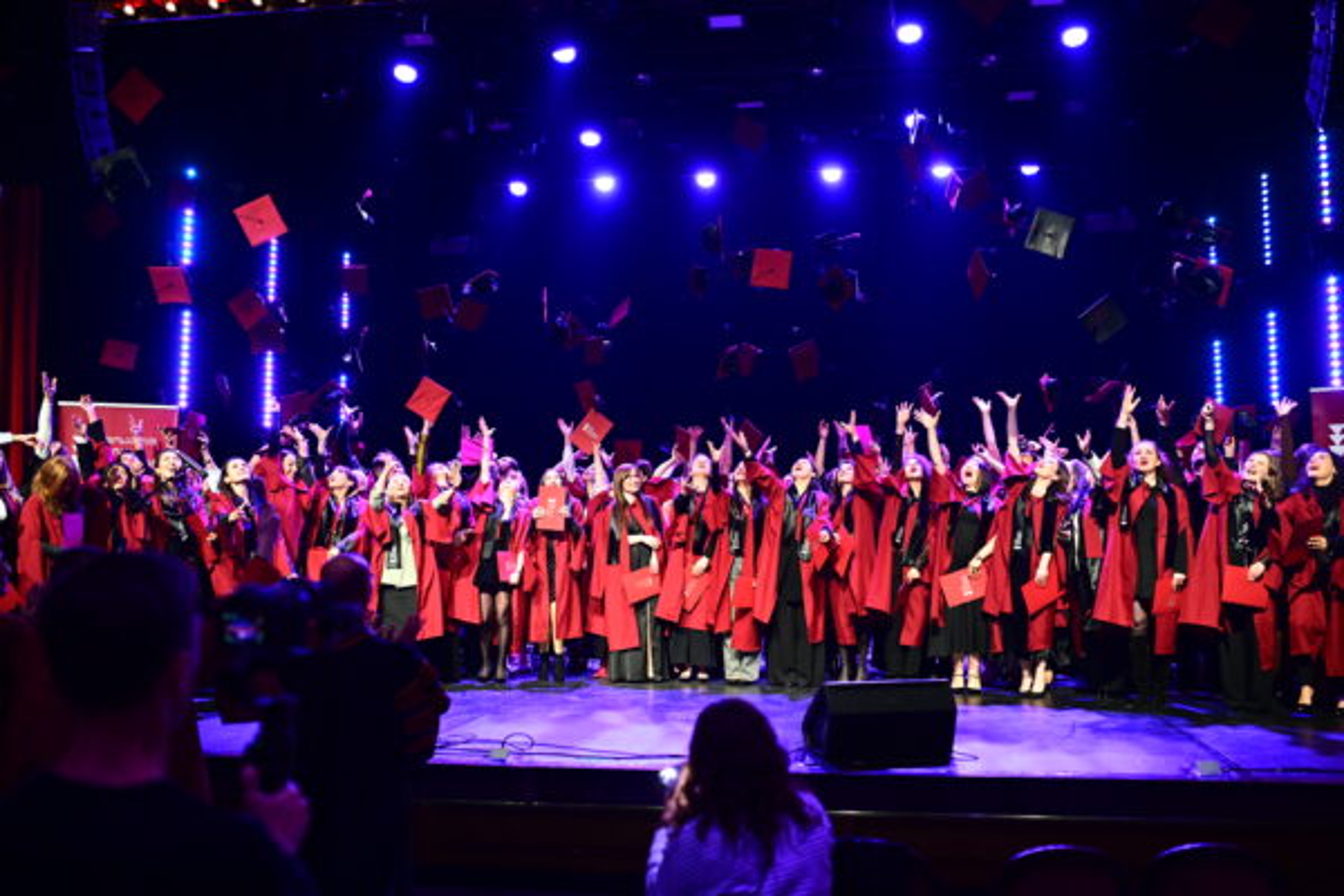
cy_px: 448
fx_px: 1307
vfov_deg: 37.9
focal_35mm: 35
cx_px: 672
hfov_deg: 54.4
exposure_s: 1/500
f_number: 2
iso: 2000
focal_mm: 35
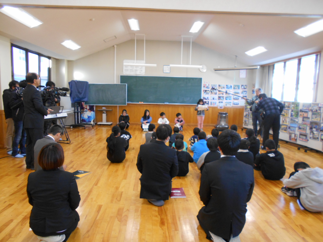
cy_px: 121
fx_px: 243
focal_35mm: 26
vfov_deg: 53.1
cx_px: 162
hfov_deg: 67.3
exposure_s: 1/30
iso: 320
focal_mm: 4.6
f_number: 3.2
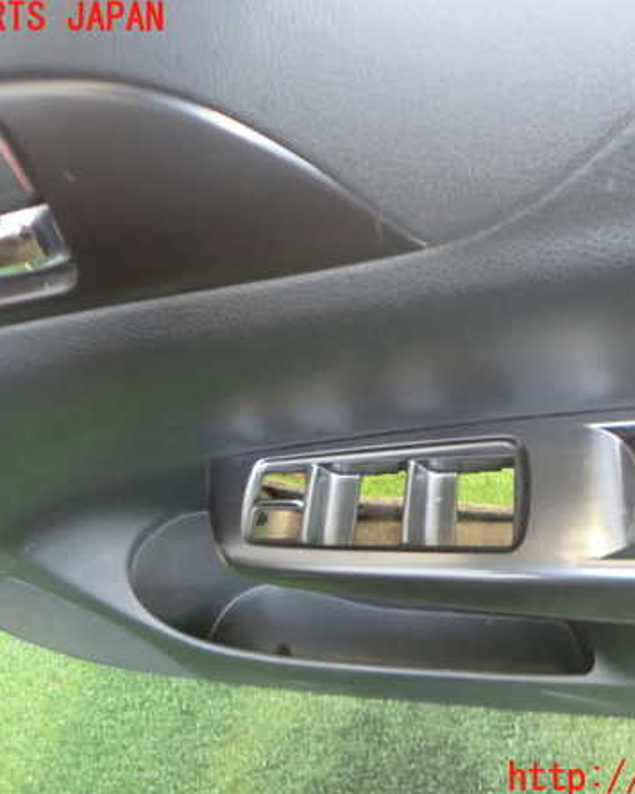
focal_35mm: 33
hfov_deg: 44.3
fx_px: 776
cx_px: 376
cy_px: 399
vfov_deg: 54.2
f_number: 2
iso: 1250
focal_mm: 4.5
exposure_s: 1/60
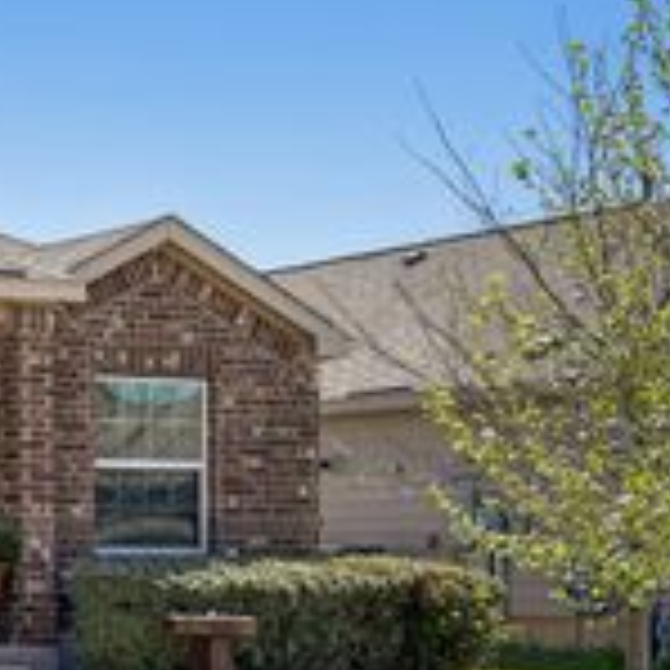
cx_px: -346
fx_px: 1993
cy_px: 357
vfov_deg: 19.1
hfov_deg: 17.2
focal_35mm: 91
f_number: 8
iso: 100
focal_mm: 32
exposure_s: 1/400
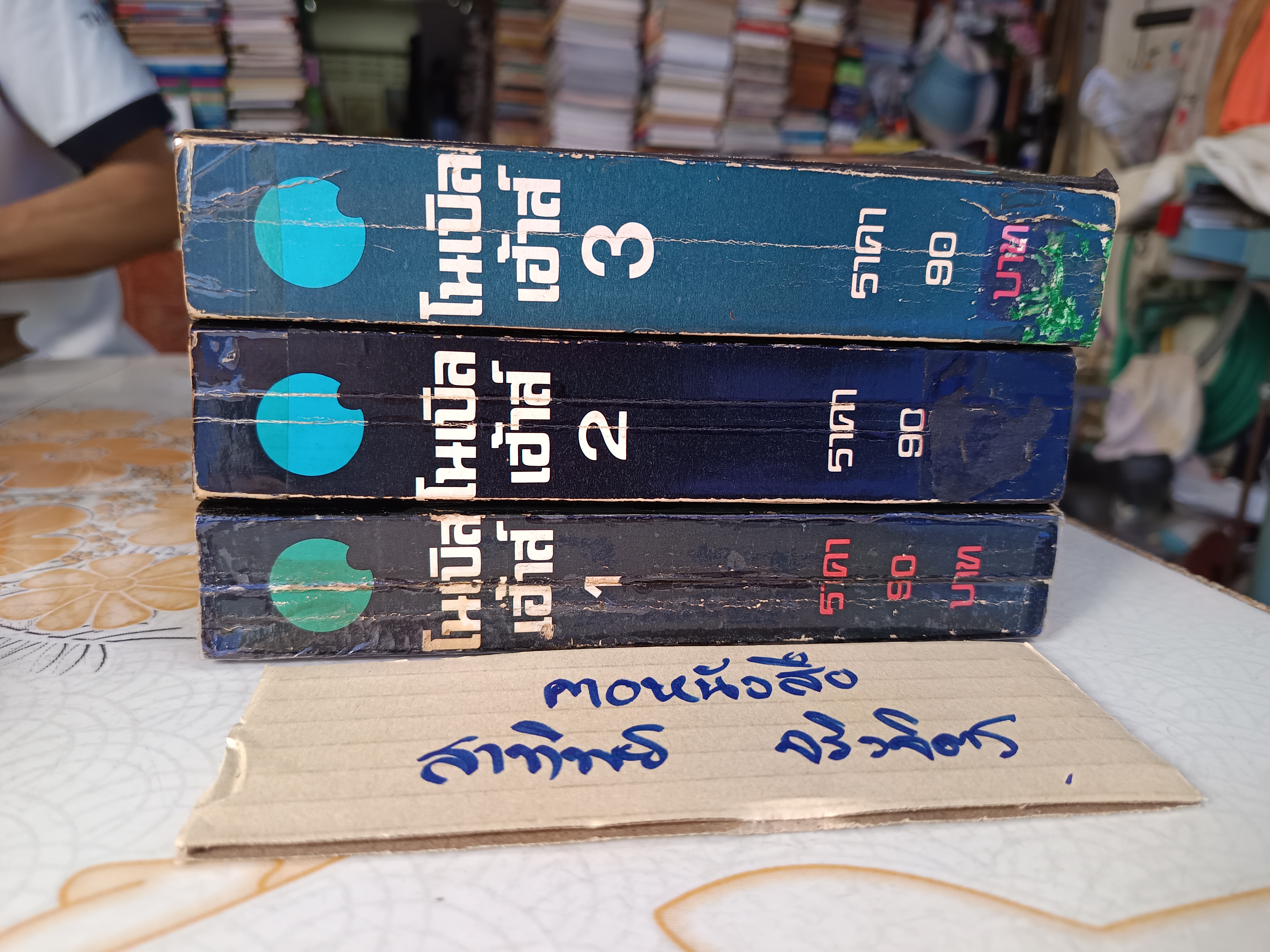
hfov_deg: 71.6
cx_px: 635
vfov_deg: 56.8
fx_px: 881
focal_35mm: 24
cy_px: 476
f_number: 1.7
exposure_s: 1/50
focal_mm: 5.31
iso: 661
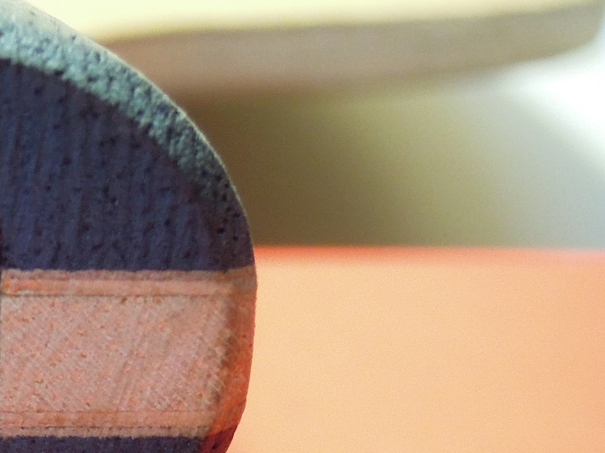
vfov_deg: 10.0
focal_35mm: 147
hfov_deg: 13.0
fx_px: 2569
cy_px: 521
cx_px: -172
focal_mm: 9
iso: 400
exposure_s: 1/25
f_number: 3.3
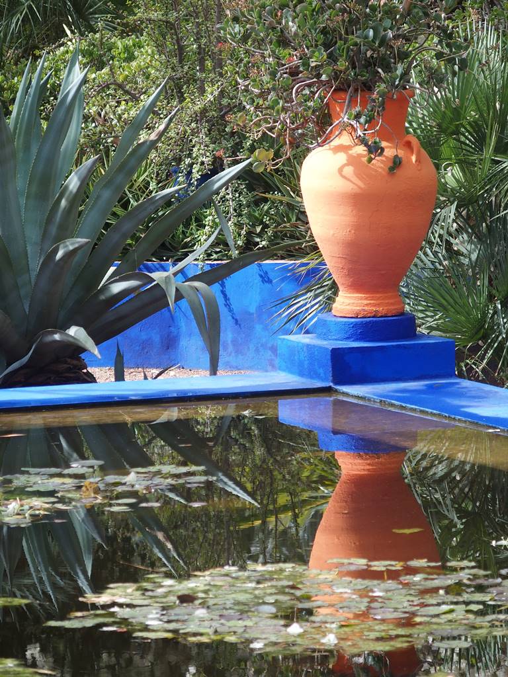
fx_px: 4305
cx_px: 254
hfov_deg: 6.8
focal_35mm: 220
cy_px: 338
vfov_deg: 9.0
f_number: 2.8
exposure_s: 1/320
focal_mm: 46.7
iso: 100
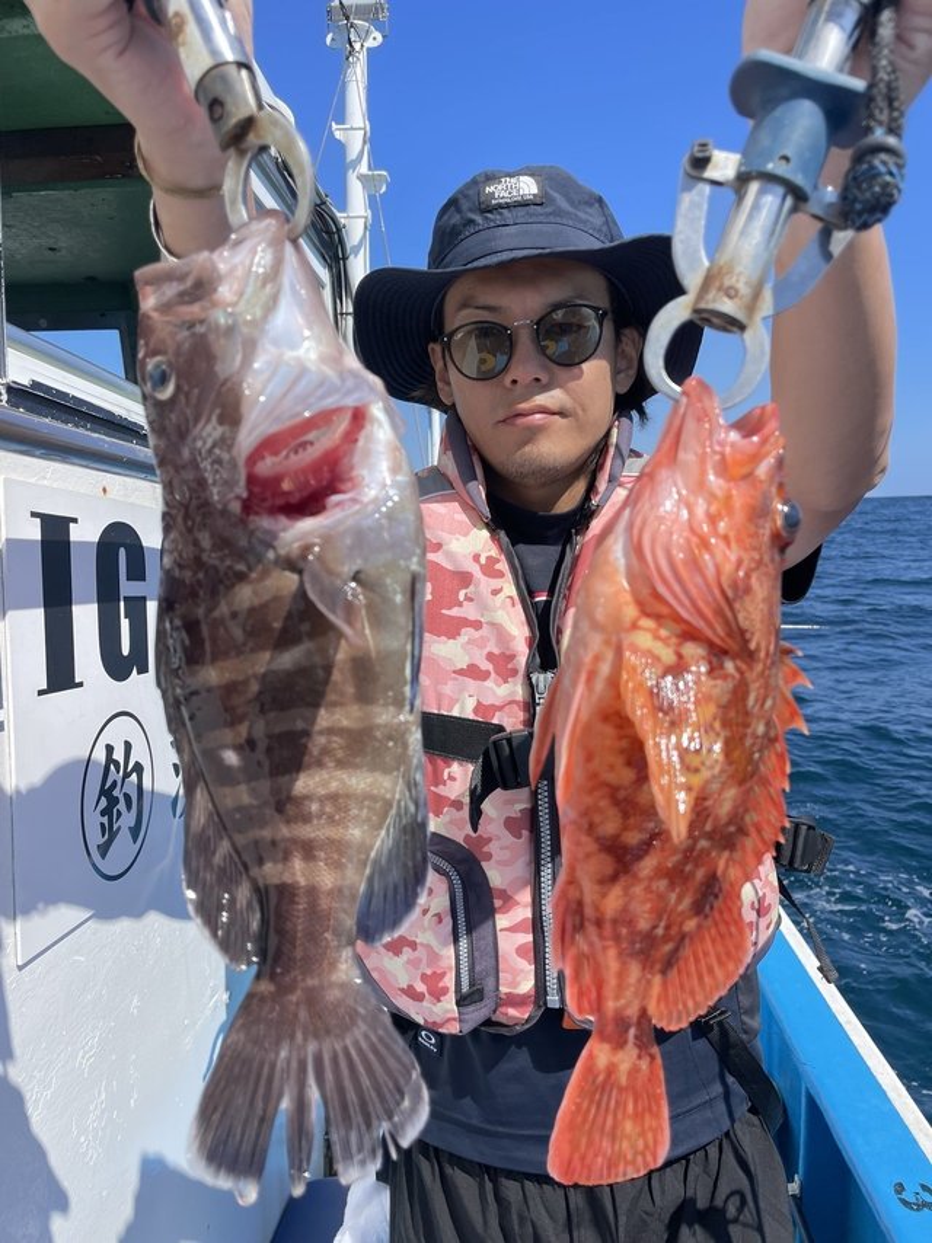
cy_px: 622
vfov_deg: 67.3
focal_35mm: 26
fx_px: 934
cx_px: 466
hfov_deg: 53.0
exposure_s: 1/2618
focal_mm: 4.2
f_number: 1.6
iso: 32
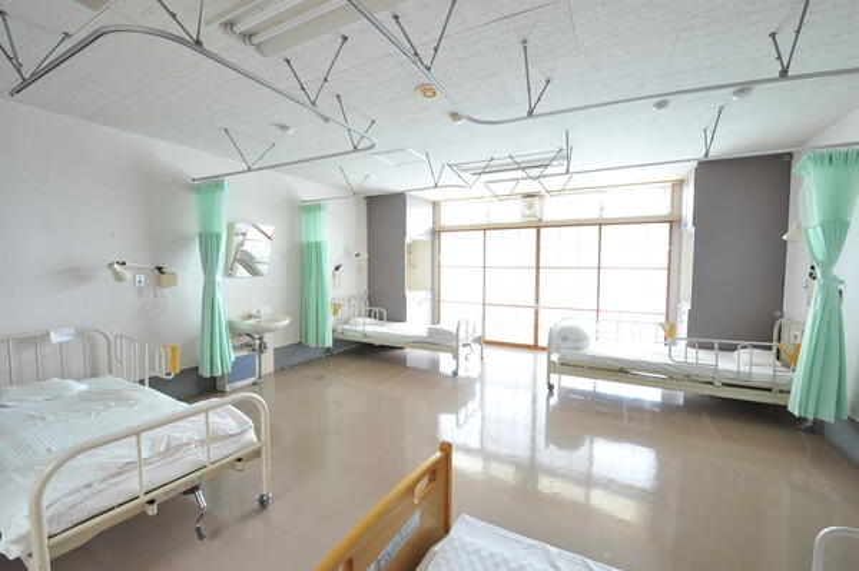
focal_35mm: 15
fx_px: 358
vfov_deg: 77.2
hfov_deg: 100.4
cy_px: 286
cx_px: 430
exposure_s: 1/10
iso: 500
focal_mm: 15
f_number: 8
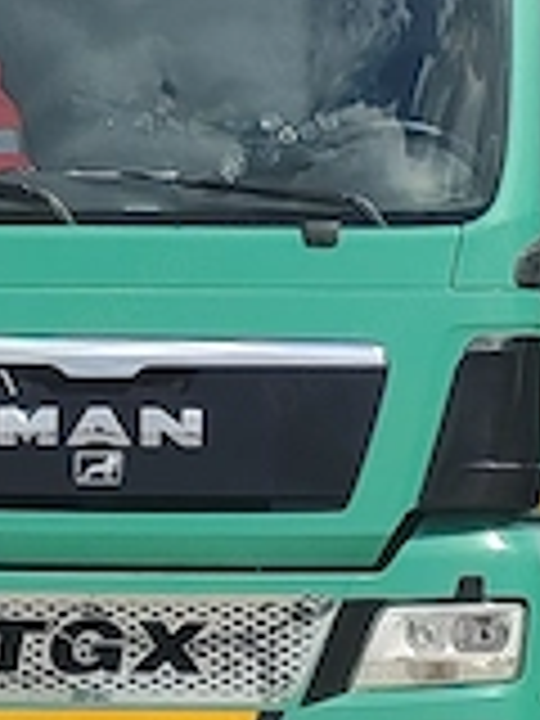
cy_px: 387
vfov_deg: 2.4
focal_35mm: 820
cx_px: 288
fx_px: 17056
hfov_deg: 1.8
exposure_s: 1/510
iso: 50
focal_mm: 8.67
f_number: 2.4
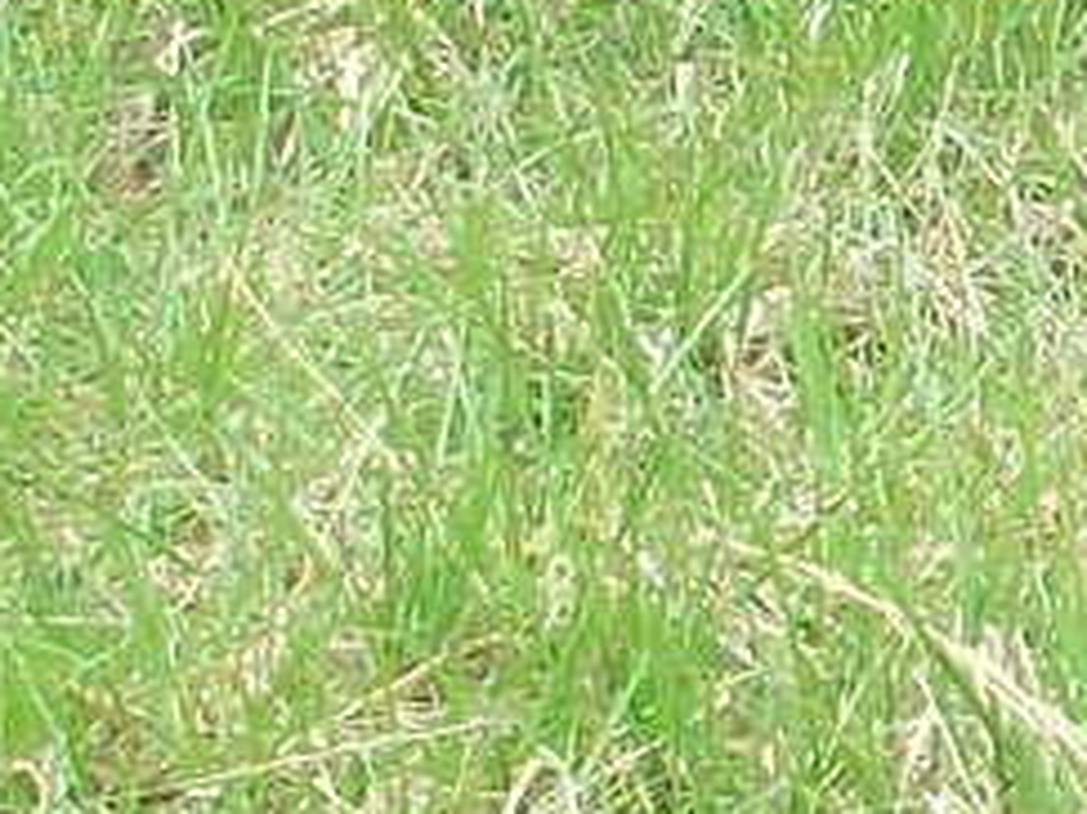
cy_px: -212
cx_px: 1935
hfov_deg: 9.0
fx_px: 6654
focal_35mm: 212
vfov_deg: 6.9
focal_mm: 5.7
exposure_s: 1/100
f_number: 2.8
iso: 80
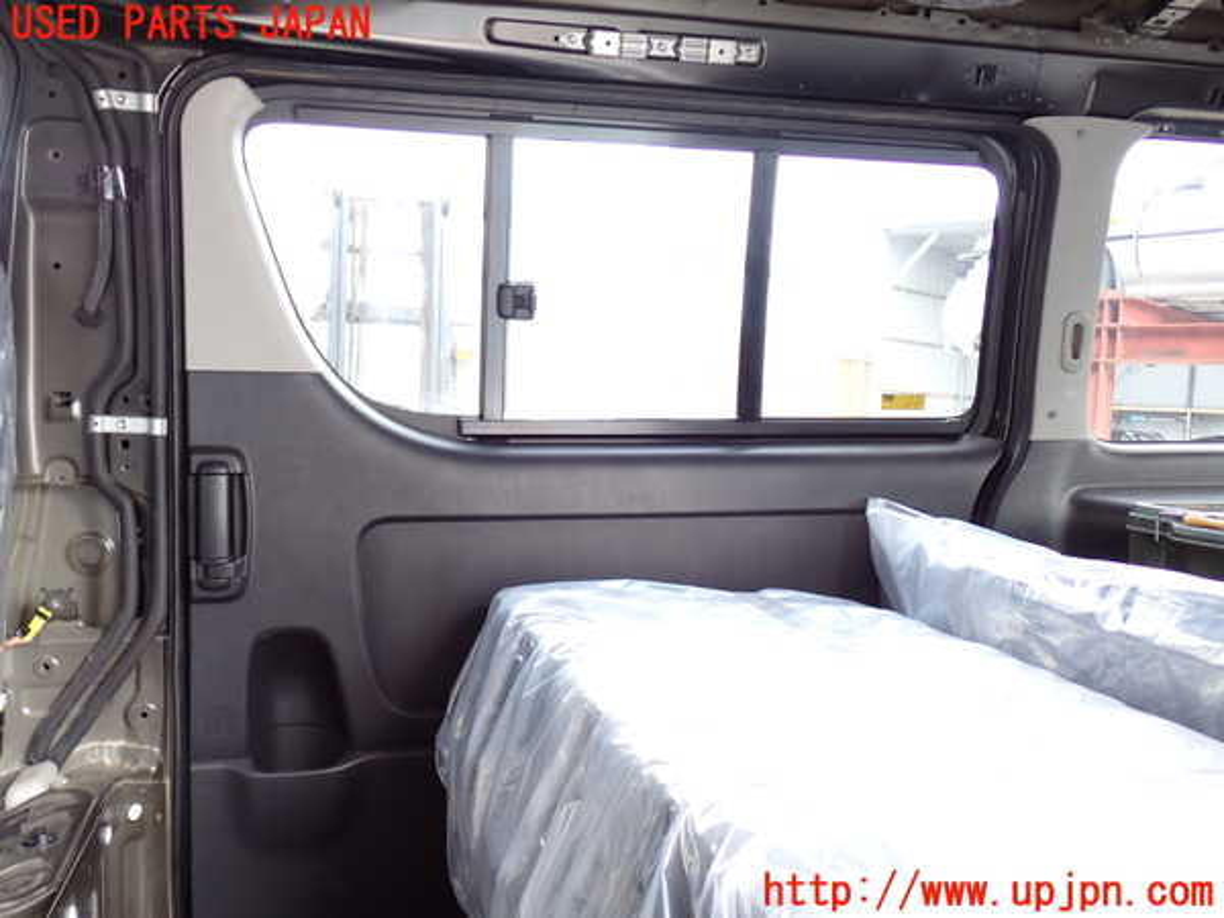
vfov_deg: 44.2
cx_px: 612
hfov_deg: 56.8
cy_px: 459
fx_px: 1131
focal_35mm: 32
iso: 200
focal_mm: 5.79
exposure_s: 1/50
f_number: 2.4
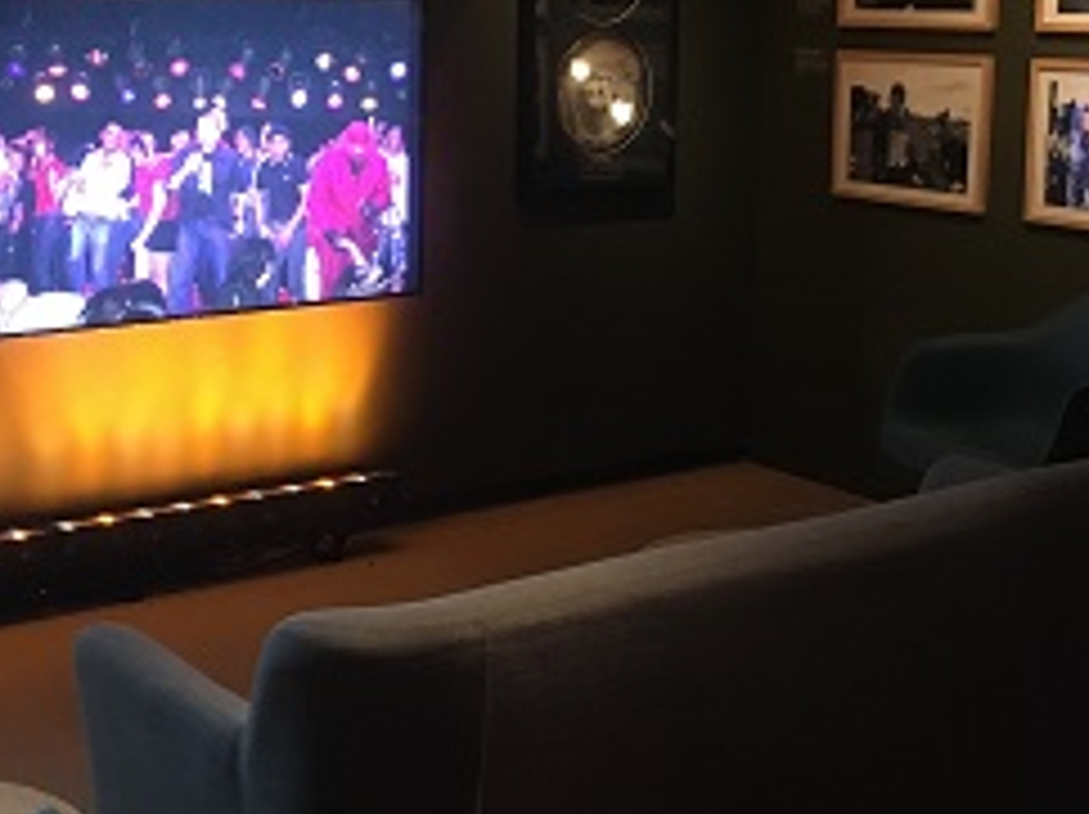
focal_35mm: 60
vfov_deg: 24.3
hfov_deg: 32.2
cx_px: 495
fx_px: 1886
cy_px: 335
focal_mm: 4.15
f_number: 2.2
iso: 250
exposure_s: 1/17
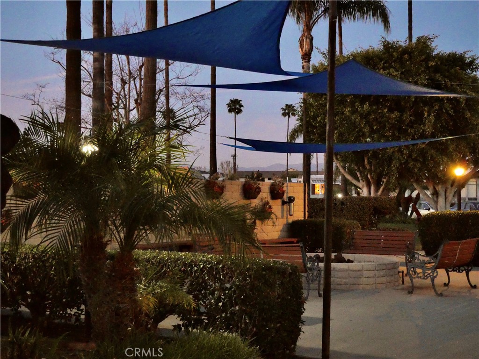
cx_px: 240
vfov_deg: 31.5
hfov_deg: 41.2
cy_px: 180
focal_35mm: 46
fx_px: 637
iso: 8000
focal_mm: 23
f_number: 4.3
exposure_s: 1/40
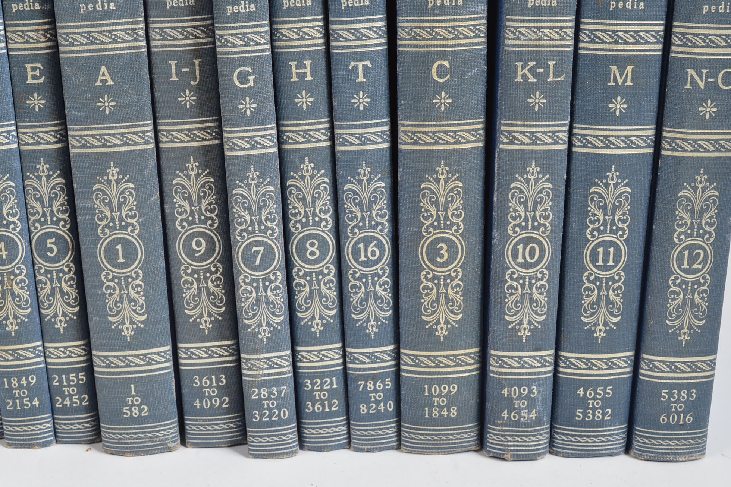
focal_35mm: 69
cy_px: 146
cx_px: 339
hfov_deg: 29.2
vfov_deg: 19.6
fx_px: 1401
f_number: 10
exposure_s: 1/100
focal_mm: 30
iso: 100
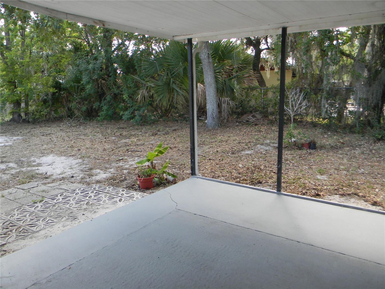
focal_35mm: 28
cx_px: 192
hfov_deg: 63.4
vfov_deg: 49.7
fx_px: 311
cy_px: 144
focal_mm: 5
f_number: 3.5
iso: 80
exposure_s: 1/48.3
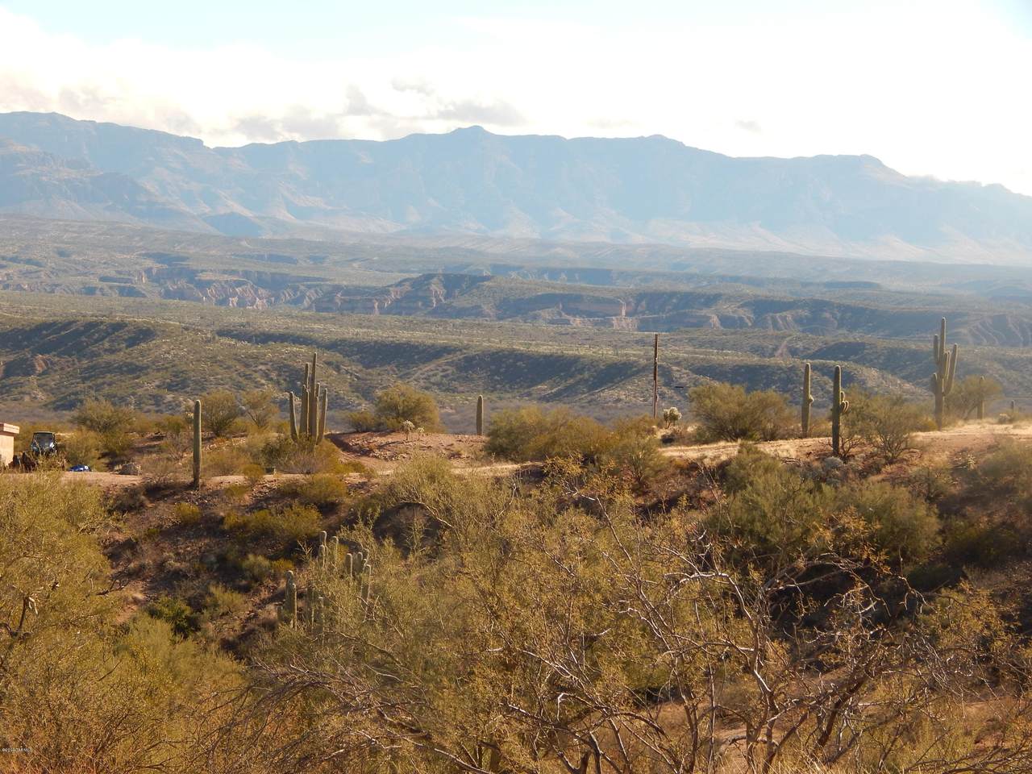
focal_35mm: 104
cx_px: 516
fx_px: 3101
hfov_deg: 18.9
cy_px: 387
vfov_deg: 14.2
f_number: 4.5
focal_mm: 18.7
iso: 125
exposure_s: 1/500
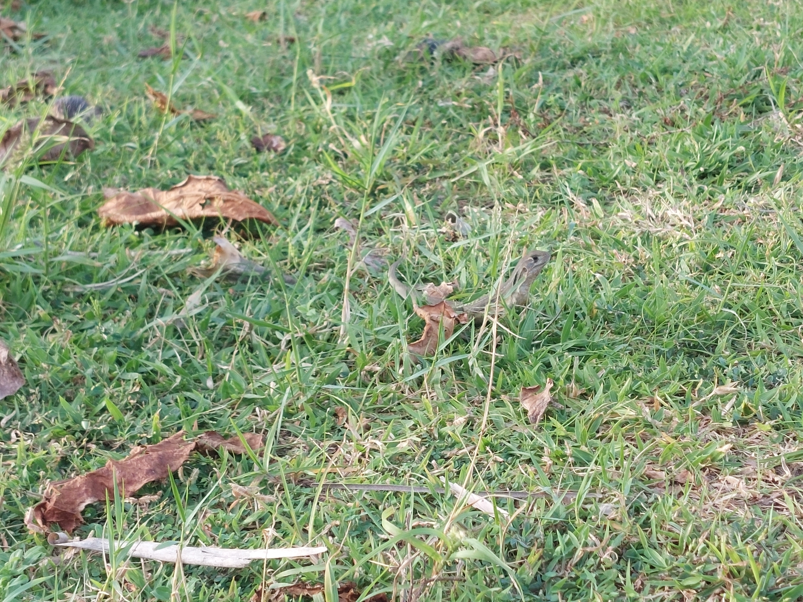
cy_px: 301
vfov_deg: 54.9
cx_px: 402
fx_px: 580
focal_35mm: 25
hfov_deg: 69.4
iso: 40
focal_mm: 5.23
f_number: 1.8
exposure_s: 1/126
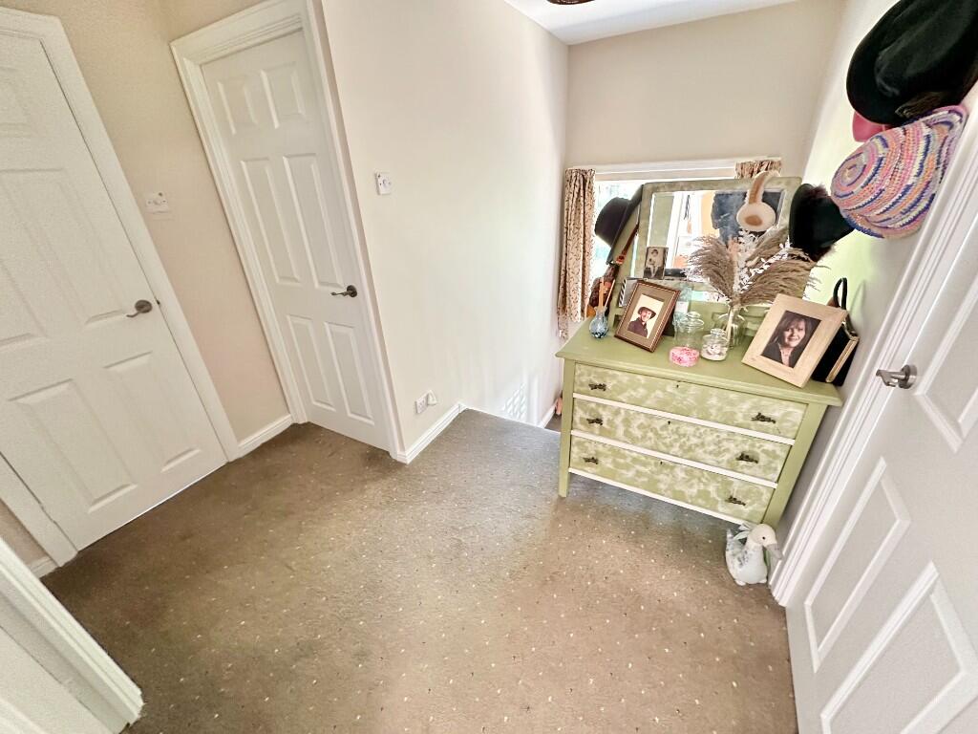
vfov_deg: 85.7
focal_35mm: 14
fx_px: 396
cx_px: 489
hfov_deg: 102.1
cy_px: 367
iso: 640
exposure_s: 1/60
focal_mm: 2.22
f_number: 2.2
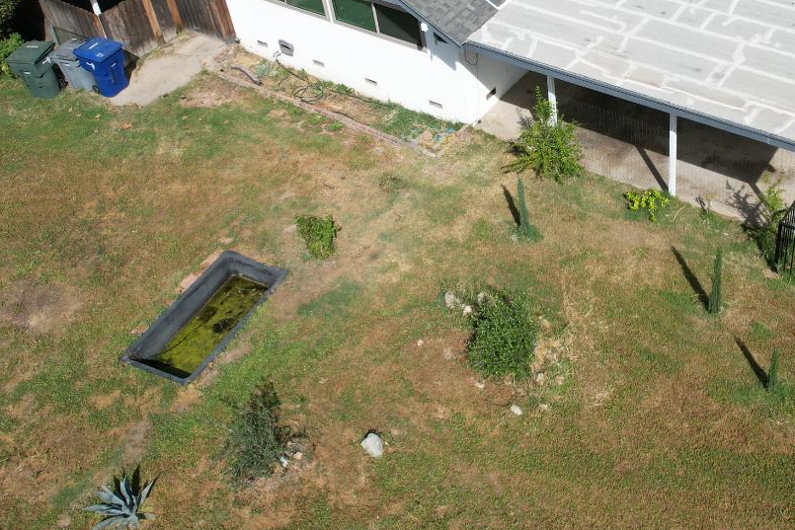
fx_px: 906
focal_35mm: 41
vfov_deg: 31.7
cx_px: 605
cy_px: 101
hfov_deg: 45.6
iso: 130
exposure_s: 1/2500
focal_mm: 8.38
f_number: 2.8
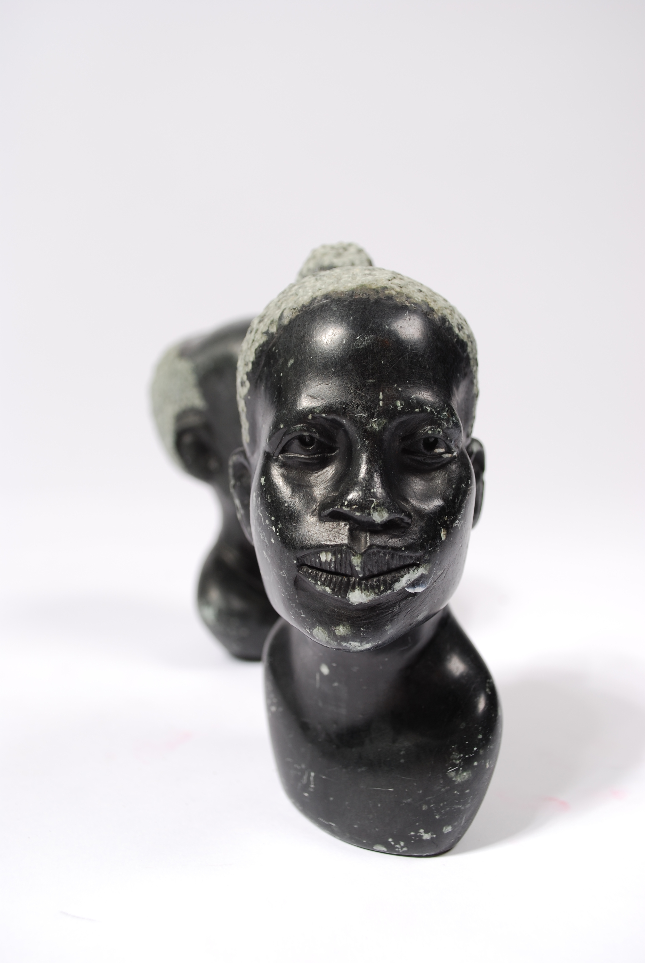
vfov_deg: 57.2
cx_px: 322
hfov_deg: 40.1
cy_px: 482
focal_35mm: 33
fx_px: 884
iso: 100
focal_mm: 22
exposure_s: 1/40
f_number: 5.6
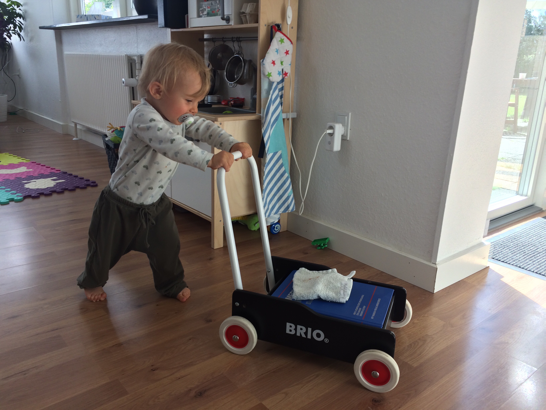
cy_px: 205
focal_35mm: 29
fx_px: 457
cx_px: 273
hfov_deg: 61.7
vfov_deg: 48.2
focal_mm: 4.15
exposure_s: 1/102
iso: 32
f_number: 2.2
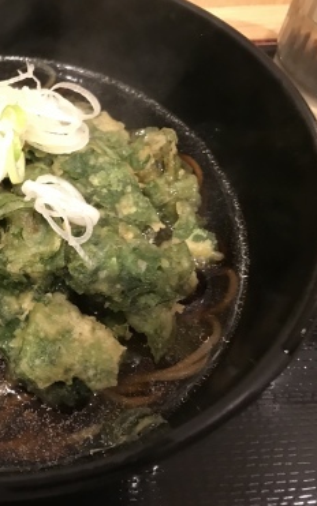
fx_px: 553
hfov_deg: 29.5
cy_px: 253
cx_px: -14
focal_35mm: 40
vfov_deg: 49.3
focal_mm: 3.99
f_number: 1.8
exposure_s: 1/14
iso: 100
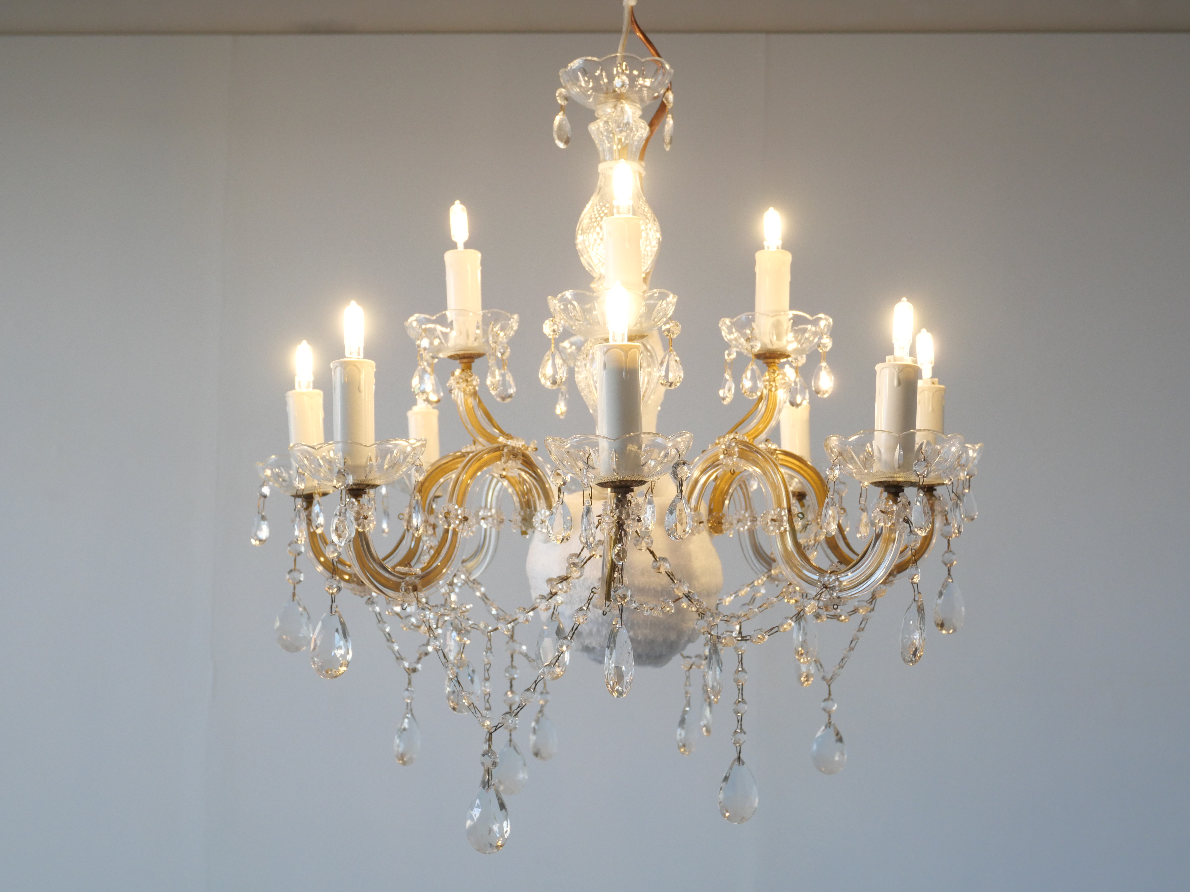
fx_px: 1238
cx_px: 595
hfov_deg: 51.4
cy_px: 446
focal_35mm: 36
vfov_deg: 39.7
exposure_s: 1/60
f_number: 4.2
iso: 640
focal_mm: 18
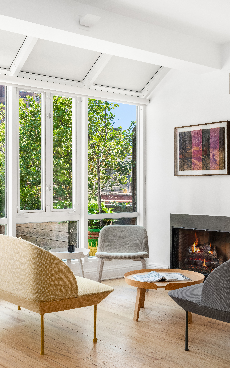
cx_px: 120
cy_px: 184
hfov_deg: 28.6
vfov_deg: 44.4
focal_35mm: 45
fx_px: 451
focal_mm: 44
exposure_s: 1/60
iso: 1000
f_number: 10
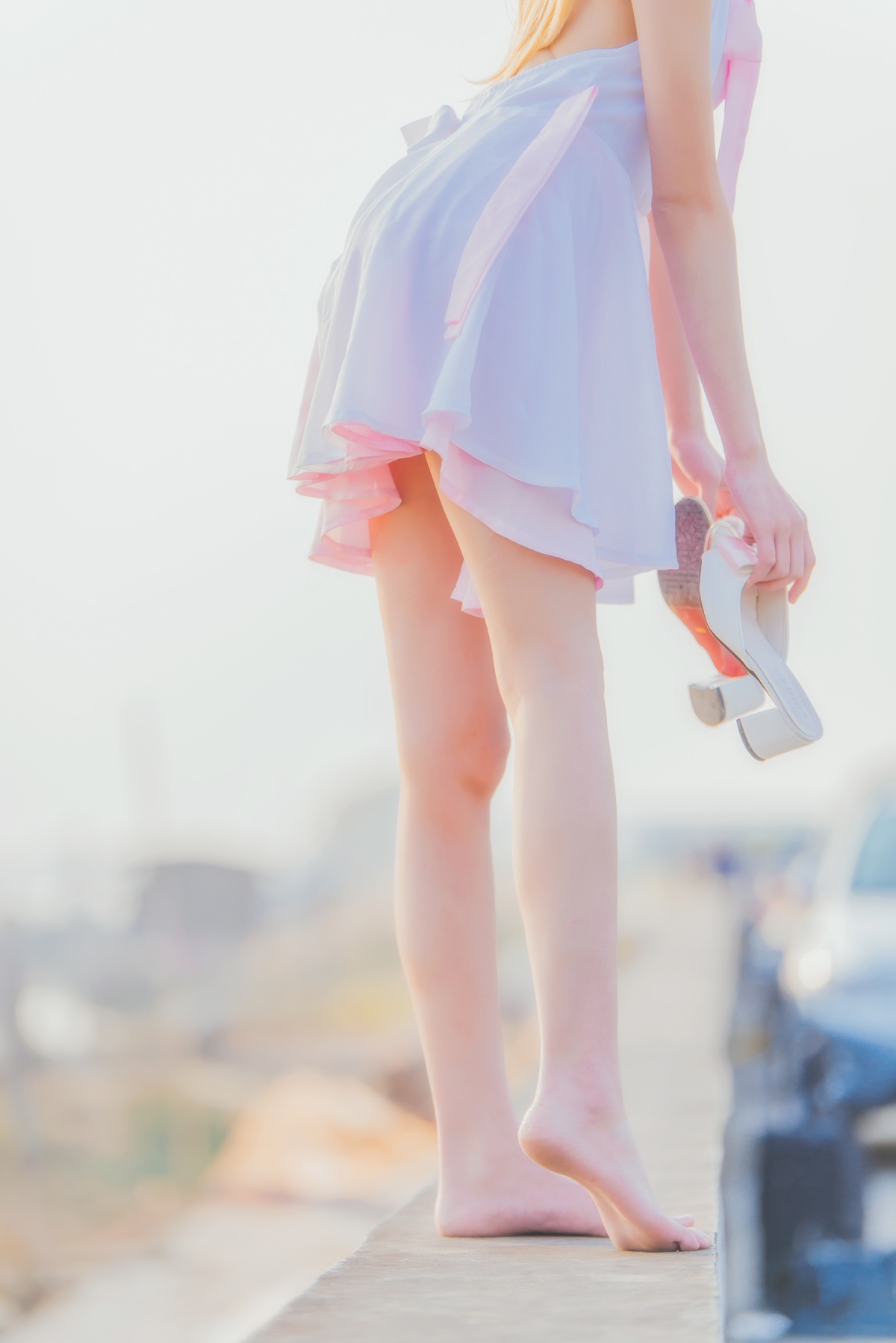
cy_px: 672
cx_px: 448
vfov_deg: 14.0
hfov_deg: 9.3
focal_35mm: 147
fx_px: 5485
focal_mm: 147
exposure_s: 1/400
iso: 80
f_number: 2.8
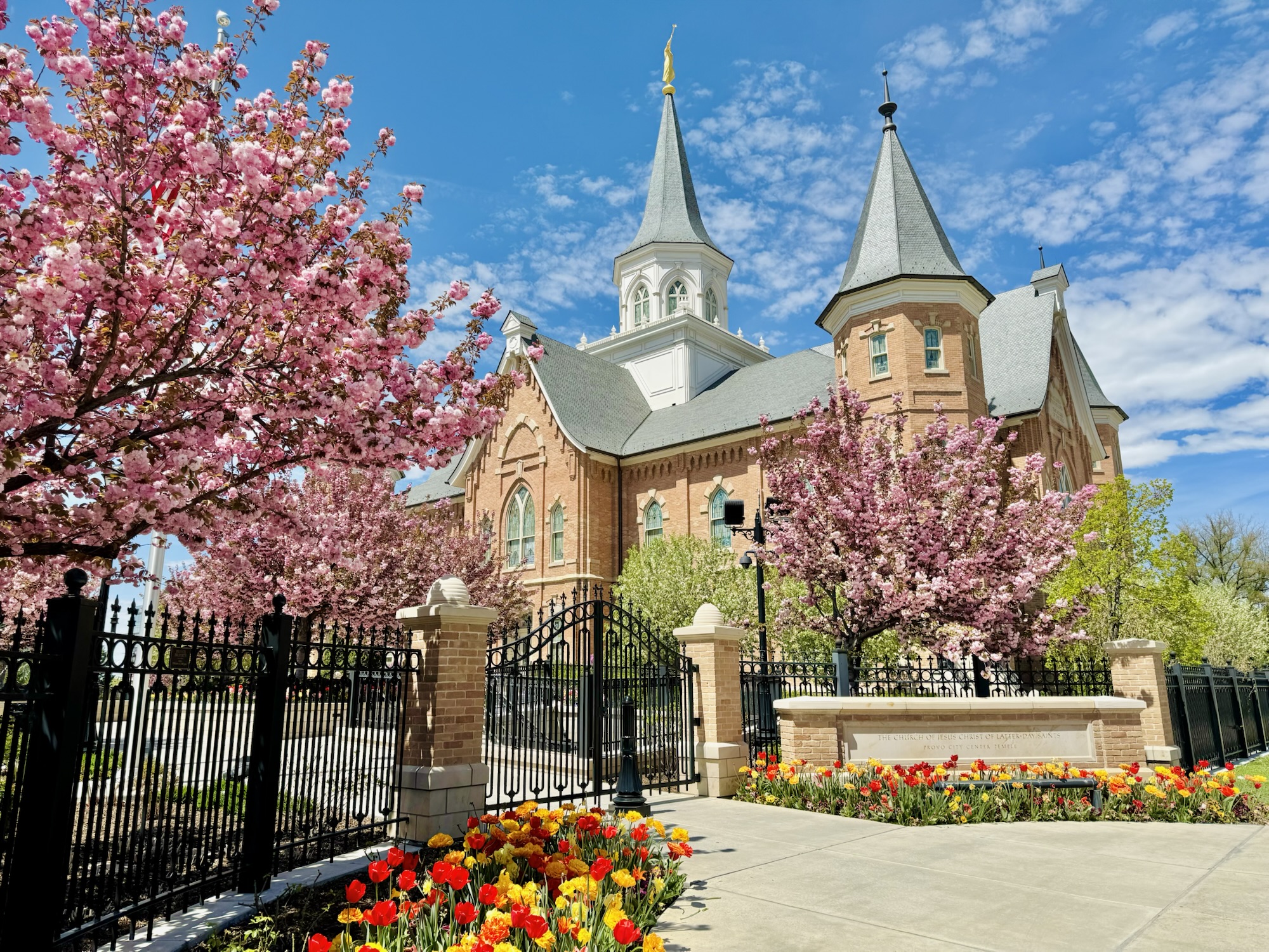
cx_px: 634
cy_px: 476
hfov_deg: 71.6
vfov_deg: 56.8
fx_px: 880
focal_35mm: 24
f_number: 1.78
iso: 80
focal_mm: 6.76
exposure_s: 1/4608
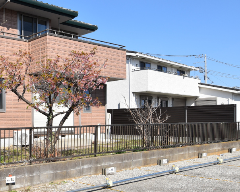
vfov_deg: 35.4
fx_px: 298
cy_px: 125
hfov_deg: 40.2
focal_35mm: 42
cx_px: 19
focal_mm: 15
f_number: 10
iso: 200
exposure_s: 1/400
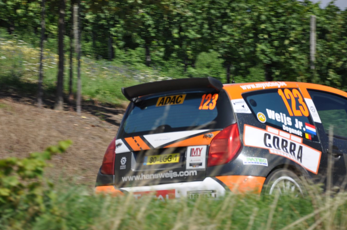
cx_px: 160
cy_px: 109
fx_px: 1680
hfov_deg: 11.8
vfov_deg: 7.8
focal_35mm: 175
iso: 200
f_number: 7.1
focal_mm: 105
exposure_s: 1/800
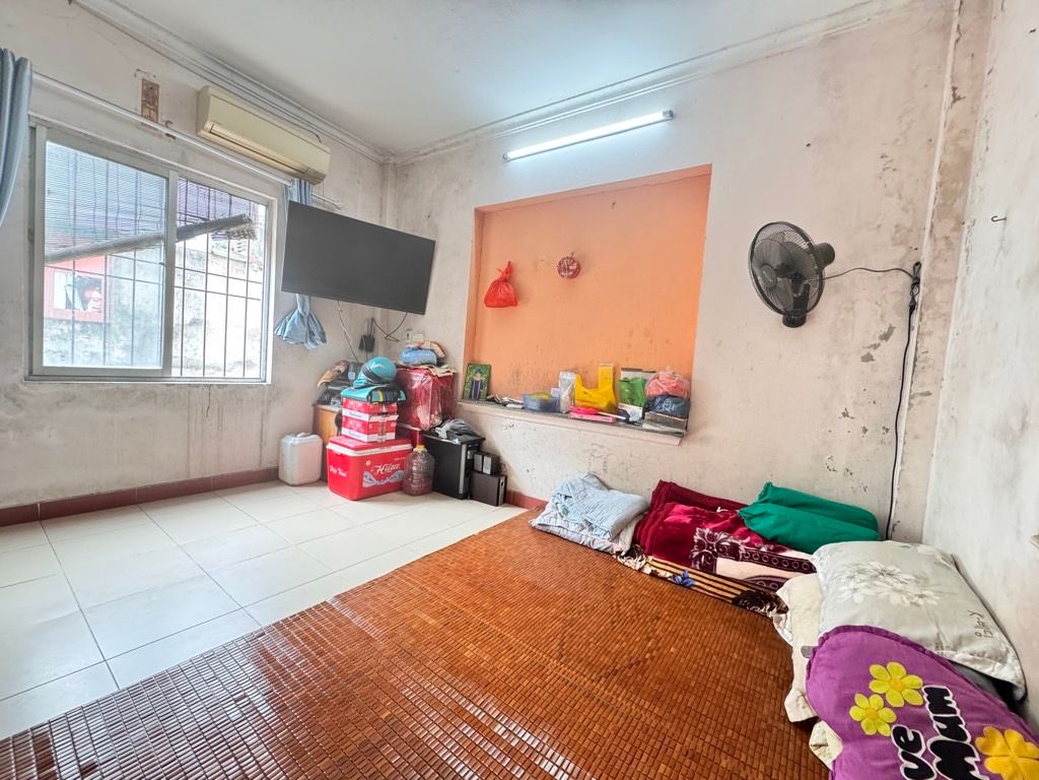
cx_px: 520
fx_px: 420
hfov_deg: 102.1
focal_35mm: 14
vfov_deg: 85.7
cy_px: 390
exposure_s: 1/60
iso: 320
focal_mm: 2.22
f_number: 2.2
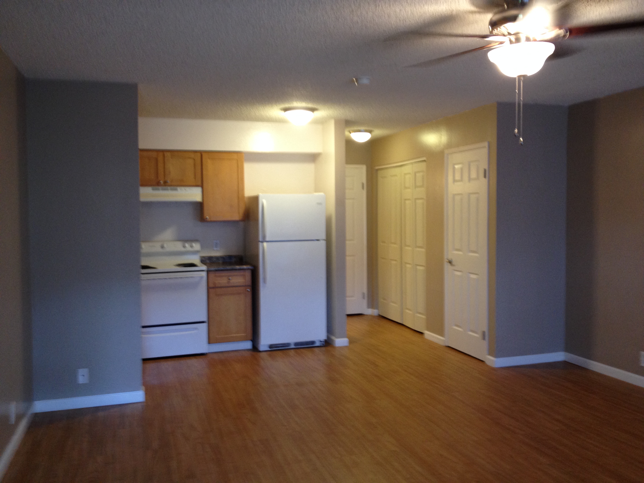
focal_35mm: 35
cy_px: 242
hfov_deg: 52.6
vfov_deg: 40.7
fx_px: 651
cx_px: 322
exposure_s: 1/20
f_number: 2.4
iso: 100
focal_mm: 4.28
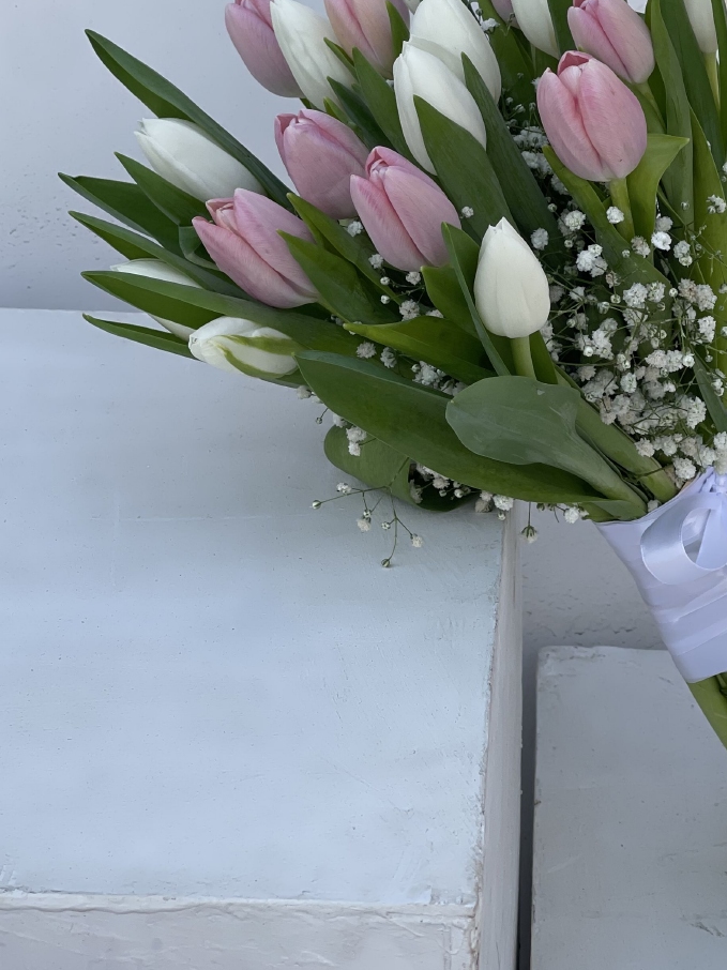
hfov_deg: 13.9
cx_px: 525
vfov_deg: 18.5
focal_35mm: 106
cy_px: 278
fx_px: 2970
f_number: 2.2
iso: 20
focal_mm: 7.5
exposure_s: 1/436
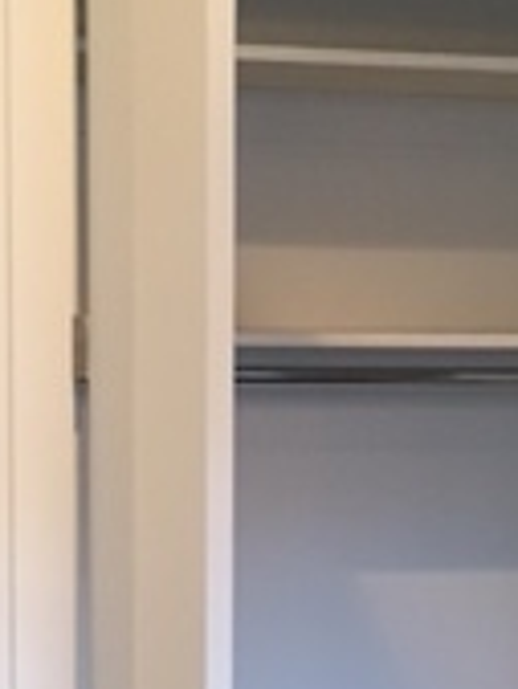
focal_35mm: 110
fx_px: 2192
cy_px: 620
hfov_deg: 13.5
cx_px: 281
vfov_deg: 17.6
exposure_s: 1/30
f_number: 2.2
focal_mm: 4.15
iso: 125
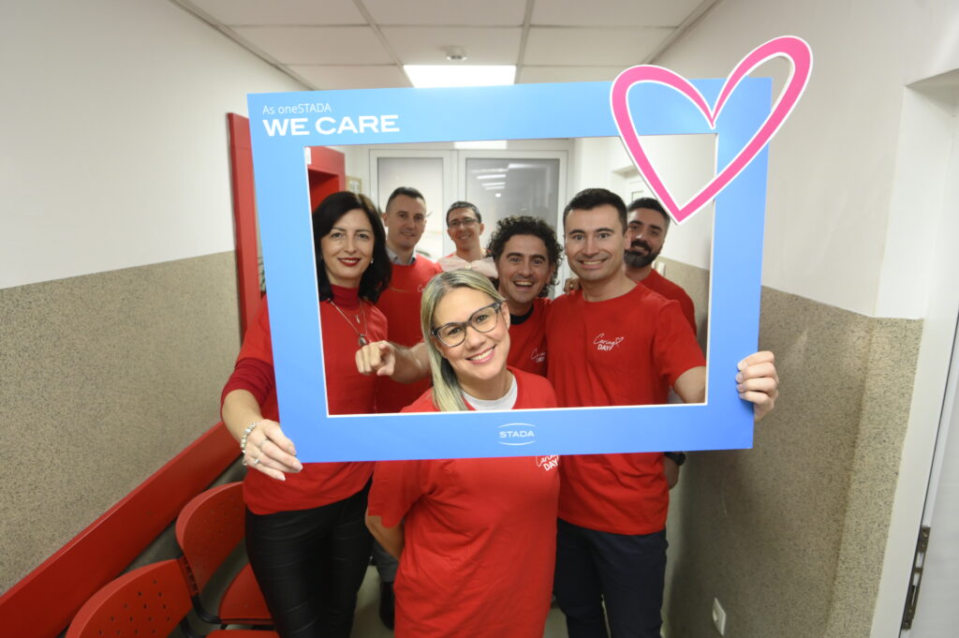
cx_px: 480
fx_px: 532
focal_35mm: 20
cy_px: 319
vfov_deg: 61.8
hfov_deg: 84.0
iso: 1600
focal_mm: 20
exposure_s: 1/125
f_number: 4
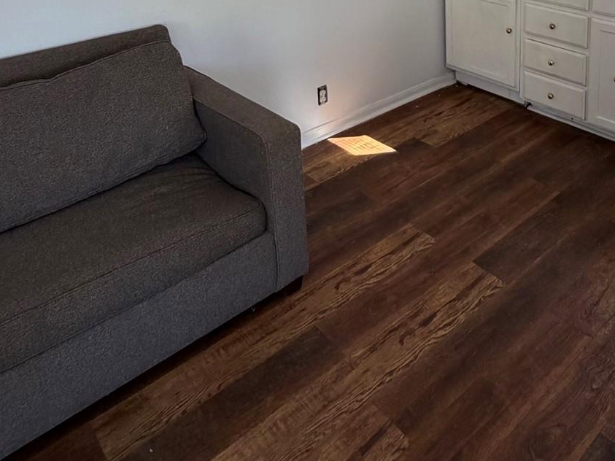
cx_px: 459
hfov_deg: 51.7
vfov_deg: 35.5
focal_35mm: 34
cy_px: -50
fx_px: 604
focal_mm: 2.22
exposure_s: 1/121
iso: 160
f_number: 2.2
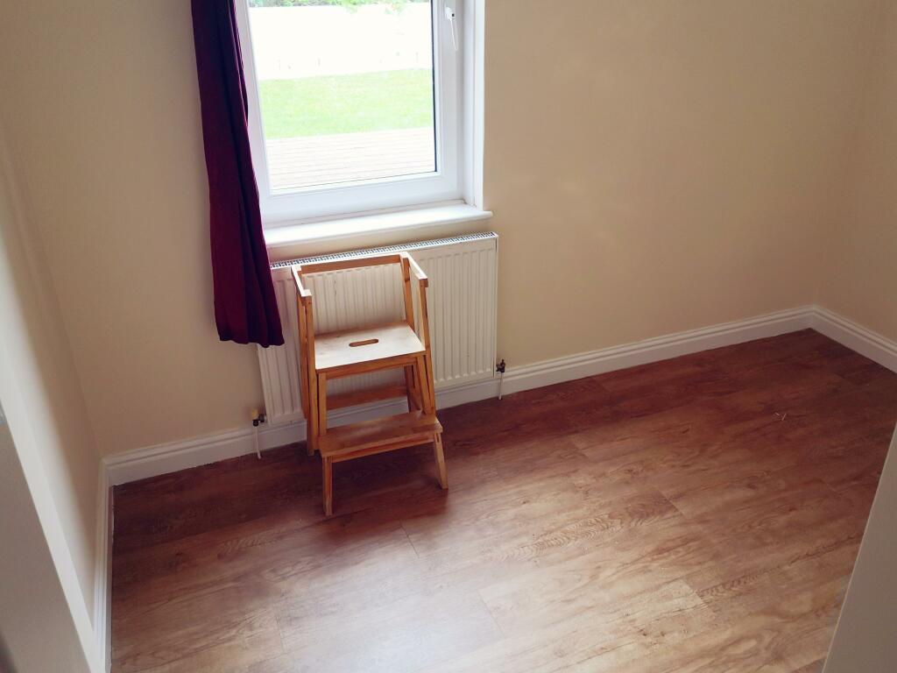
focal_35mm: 27
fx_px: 700
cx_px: 448
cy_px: 336
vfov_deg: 51.4
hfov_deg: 65.3
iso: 100
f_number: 1.6
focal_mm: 3.95
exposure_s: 1/100
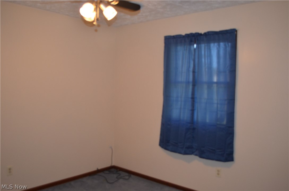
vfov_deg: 39.8
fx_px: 264
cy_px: 96
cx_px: 144
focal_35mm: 33
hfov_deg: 57.3
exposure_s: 1/60
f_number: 3.8
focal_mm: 22
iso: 900
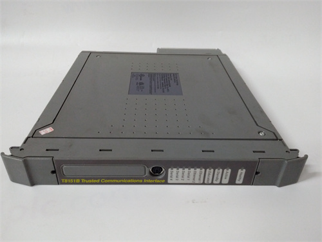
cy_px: 121
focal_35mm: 27
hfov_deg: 65.3
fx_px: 251
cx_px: 161
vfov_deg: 51.4
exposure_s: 1/33
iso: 501
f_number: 2
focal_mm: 3.79
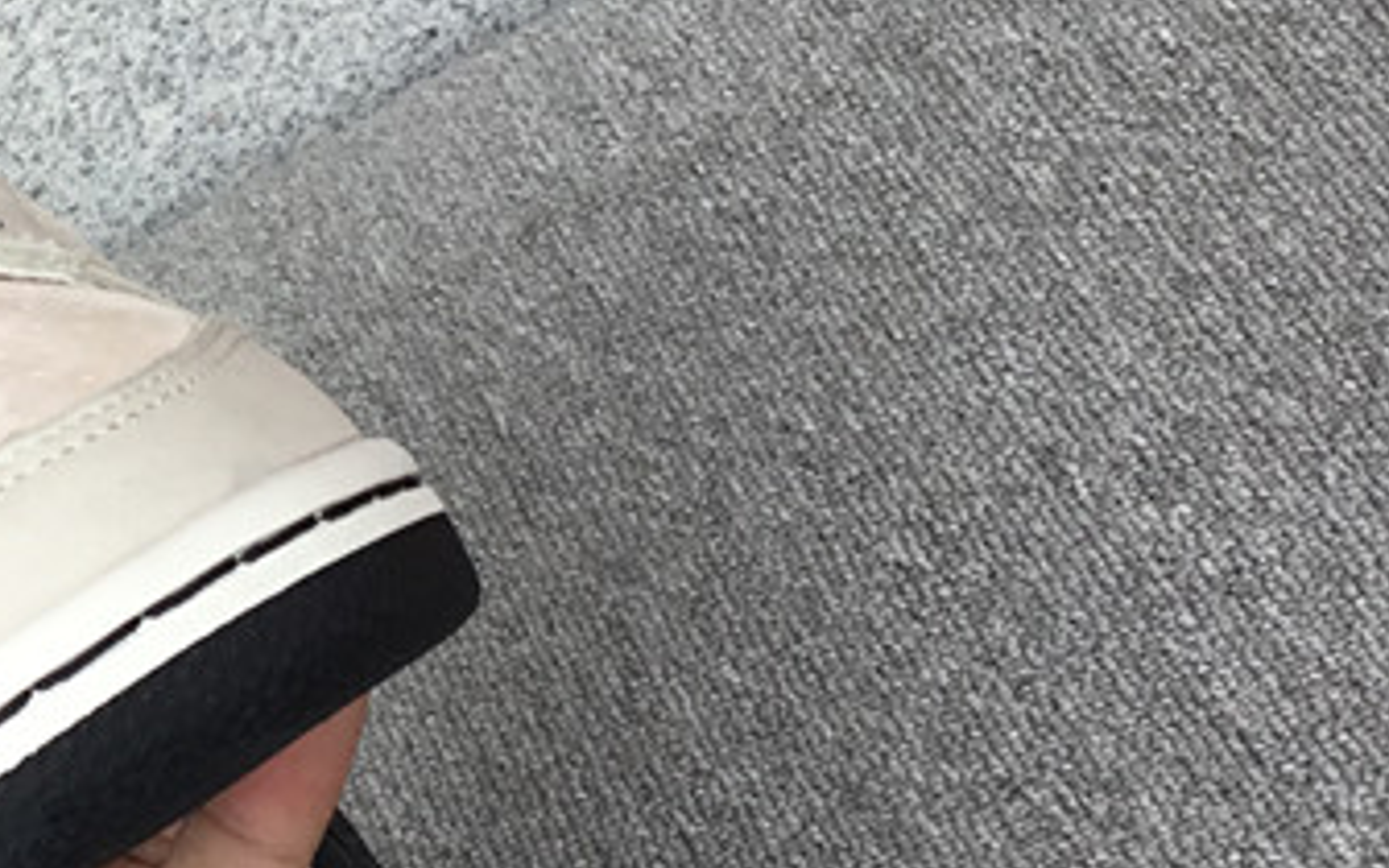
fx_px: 3331
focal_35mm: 88
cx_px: -182
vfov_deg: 14.8
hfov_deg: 22.1
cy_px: 382
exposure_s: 1/120
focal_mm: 3.3
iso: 25
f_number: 2.4
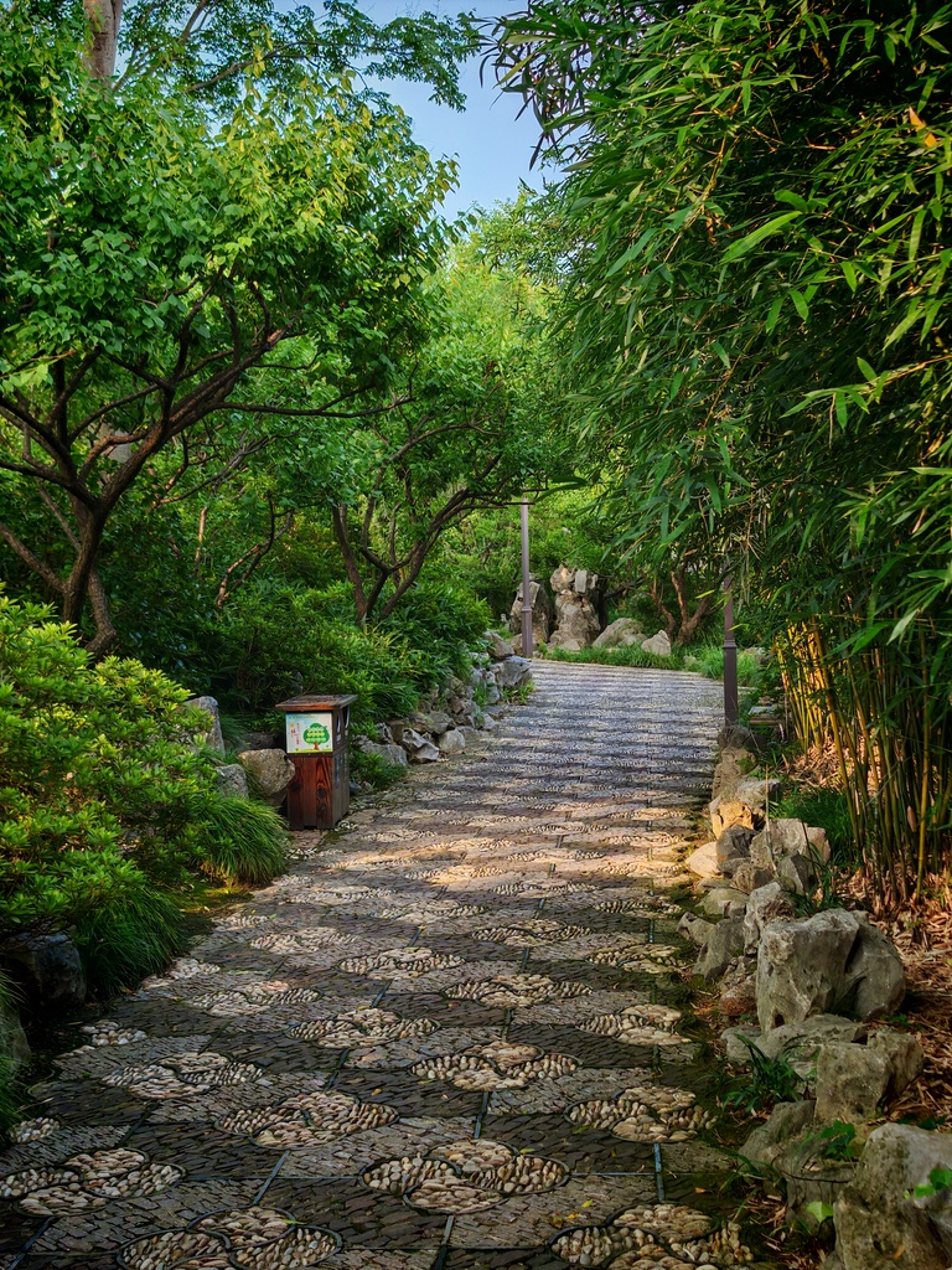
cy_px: 635
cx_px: 476
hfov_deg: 30.3
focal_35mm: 48
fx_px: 1760
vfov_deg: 39.7
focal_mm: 6.83
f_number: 2
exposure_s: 1/390
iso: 50
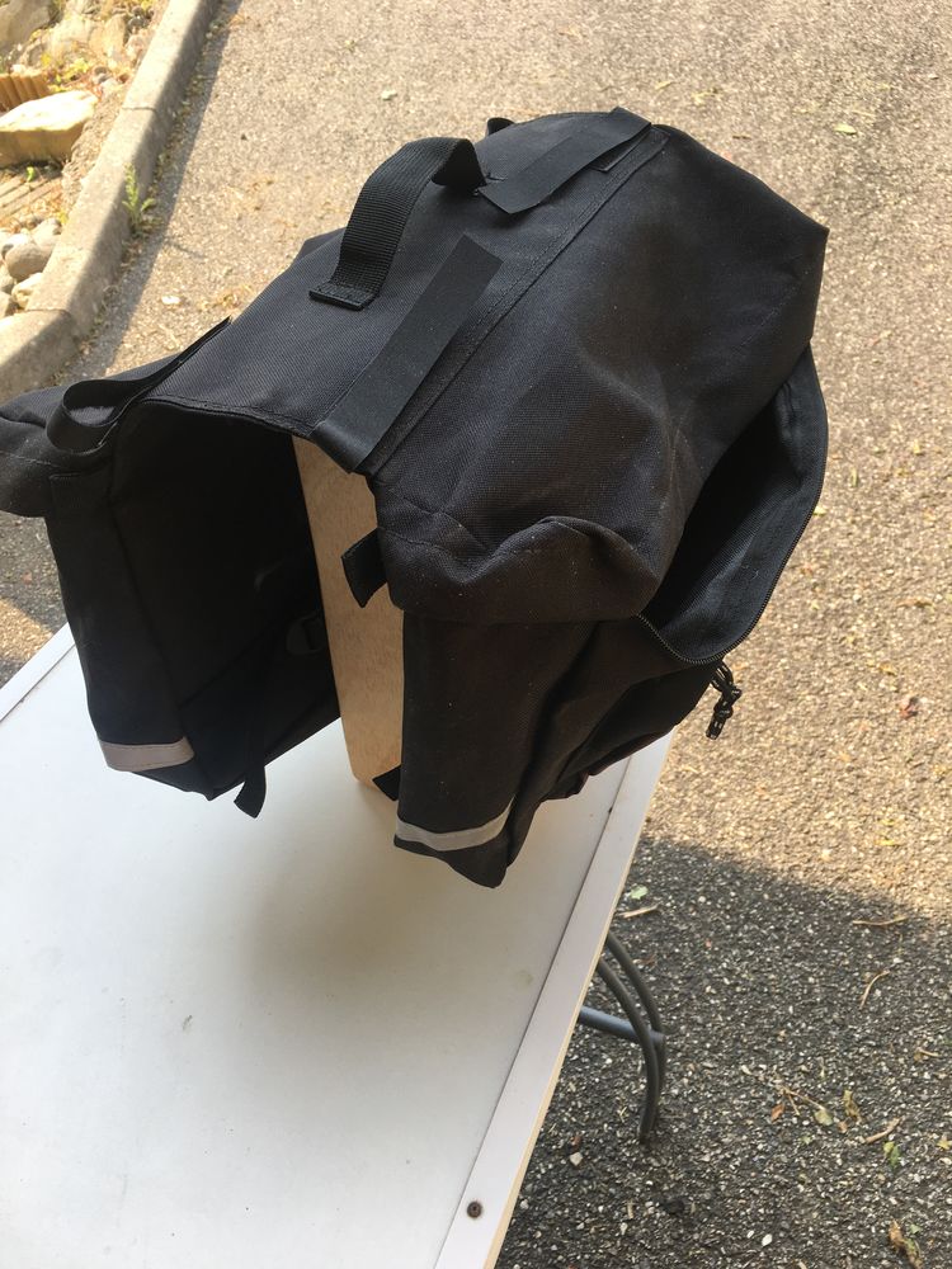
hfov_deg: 48.2
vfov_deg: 61.7
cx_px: 476
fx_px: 1063
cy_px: 634
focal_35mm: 29
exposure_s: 1/283
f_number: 2.2
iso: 25
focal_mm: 4.15
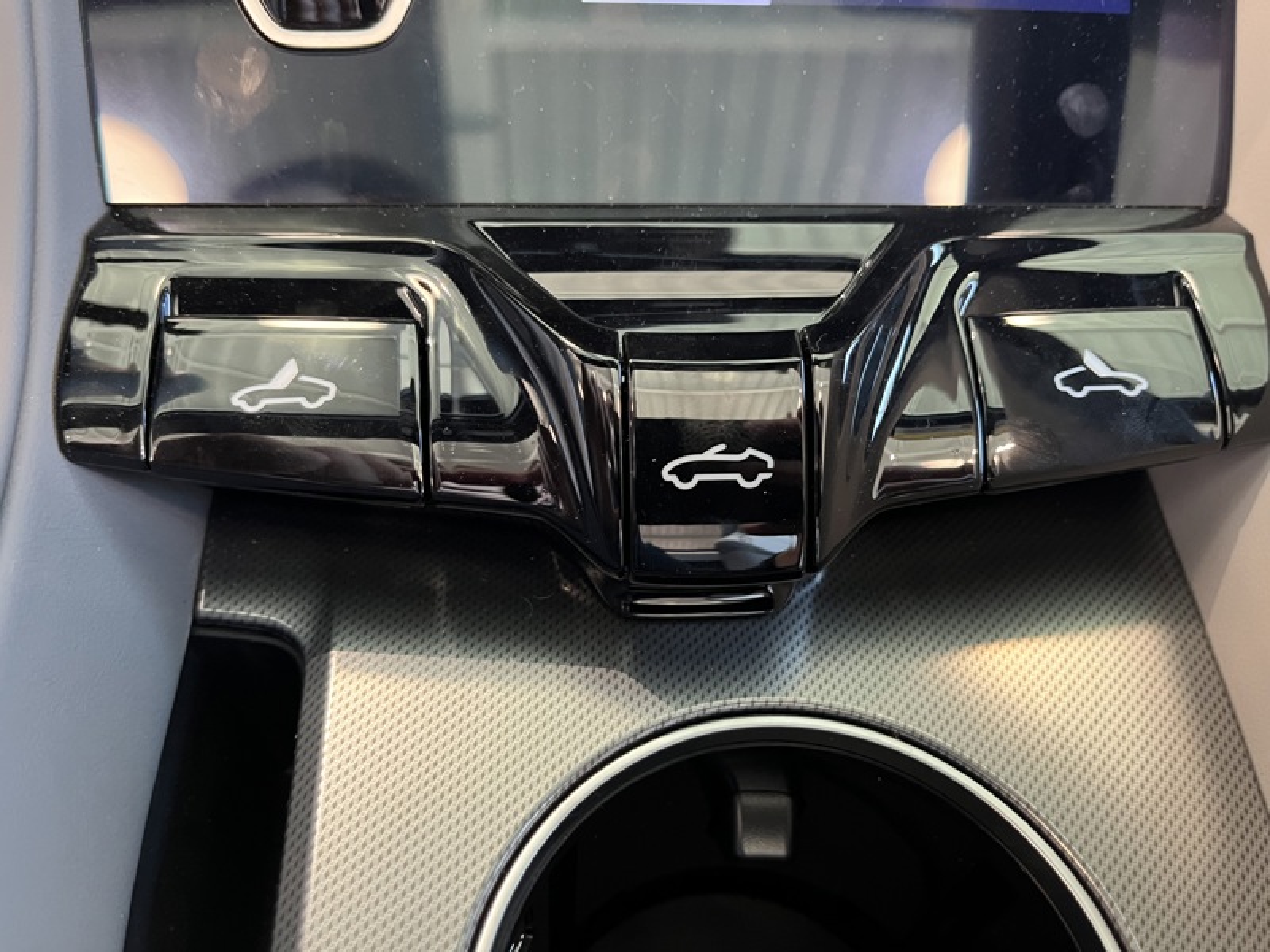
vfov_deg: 53.1
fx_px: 954
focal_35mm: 26
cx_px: 635
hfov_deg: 67.3
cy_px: 476
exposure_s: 1/33
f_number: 1.6
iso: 400
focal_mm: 5.1
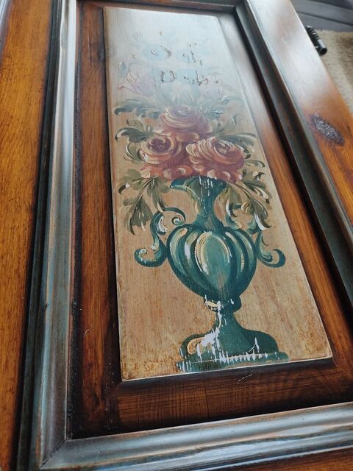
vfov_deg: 67.3
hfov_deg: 53.1
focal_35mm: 26
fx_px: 354
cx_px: 176
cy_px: 236
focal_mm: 4.74
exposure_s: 1/50
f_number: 1.79
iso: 132
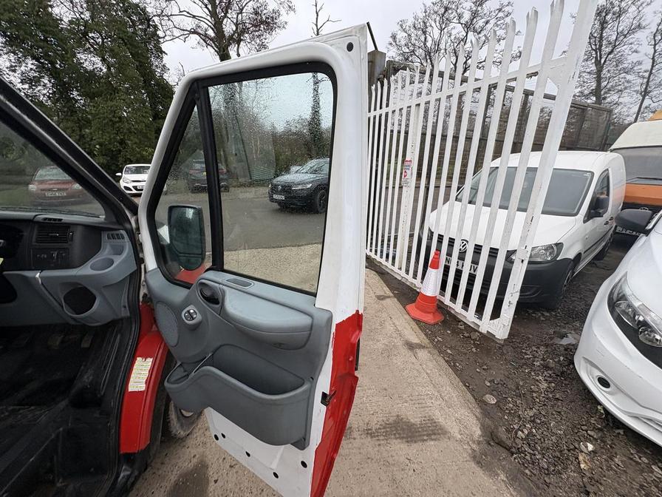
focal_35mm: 14
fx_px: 268
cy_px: 248
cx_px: 331
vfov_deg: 85.7
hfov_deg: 102.1
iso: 40
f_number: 2.2
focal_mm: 2.22
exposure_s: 1/215
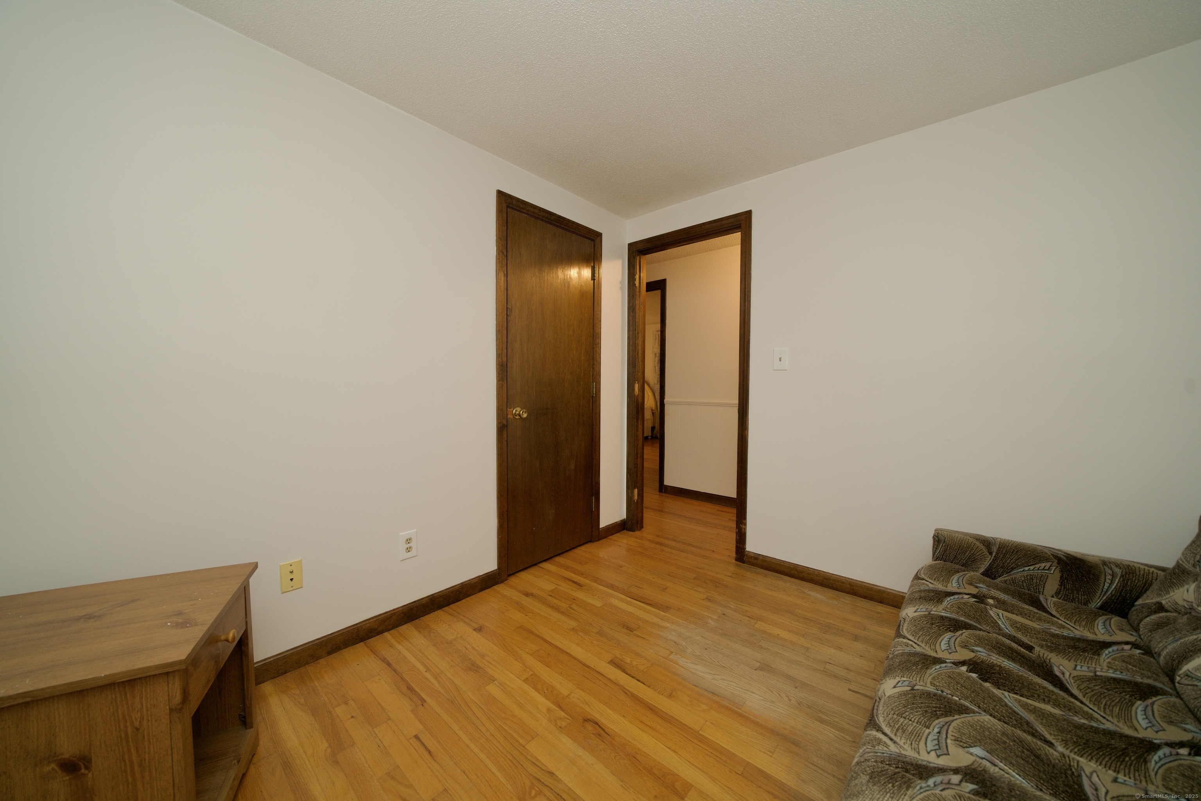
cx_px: 600
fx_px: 400
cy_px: 400
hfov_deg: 112.6
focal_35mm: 12
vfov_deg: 90.0
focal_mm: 12
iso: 640
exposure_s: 1/30
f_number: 5.6
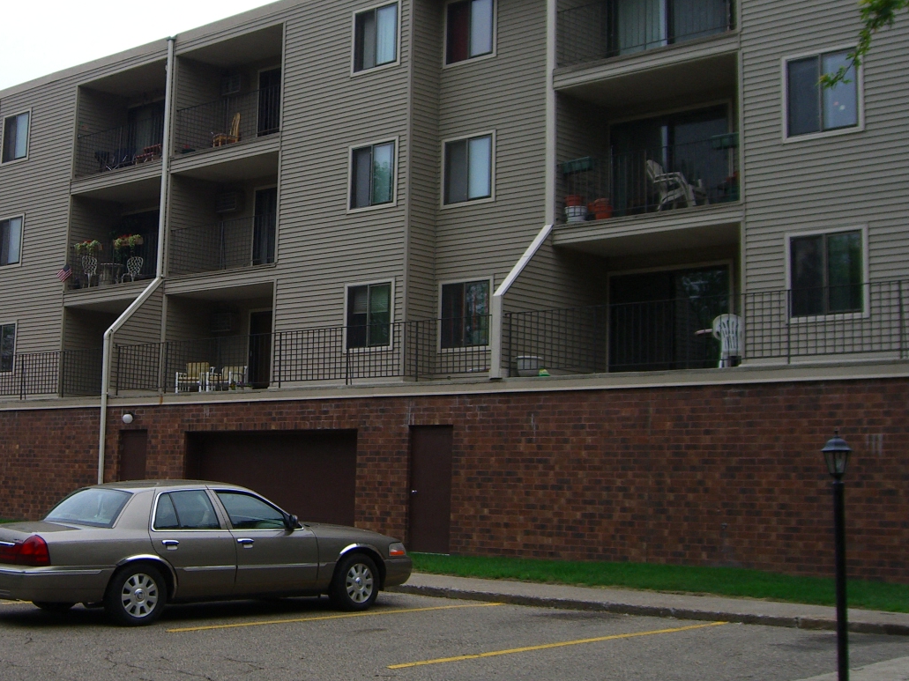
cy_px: 241
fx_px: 1549
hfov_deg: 32.0
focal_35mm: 59
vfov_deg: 24.7
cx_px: 212
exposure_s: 1/250
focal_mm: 7.9
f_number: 4
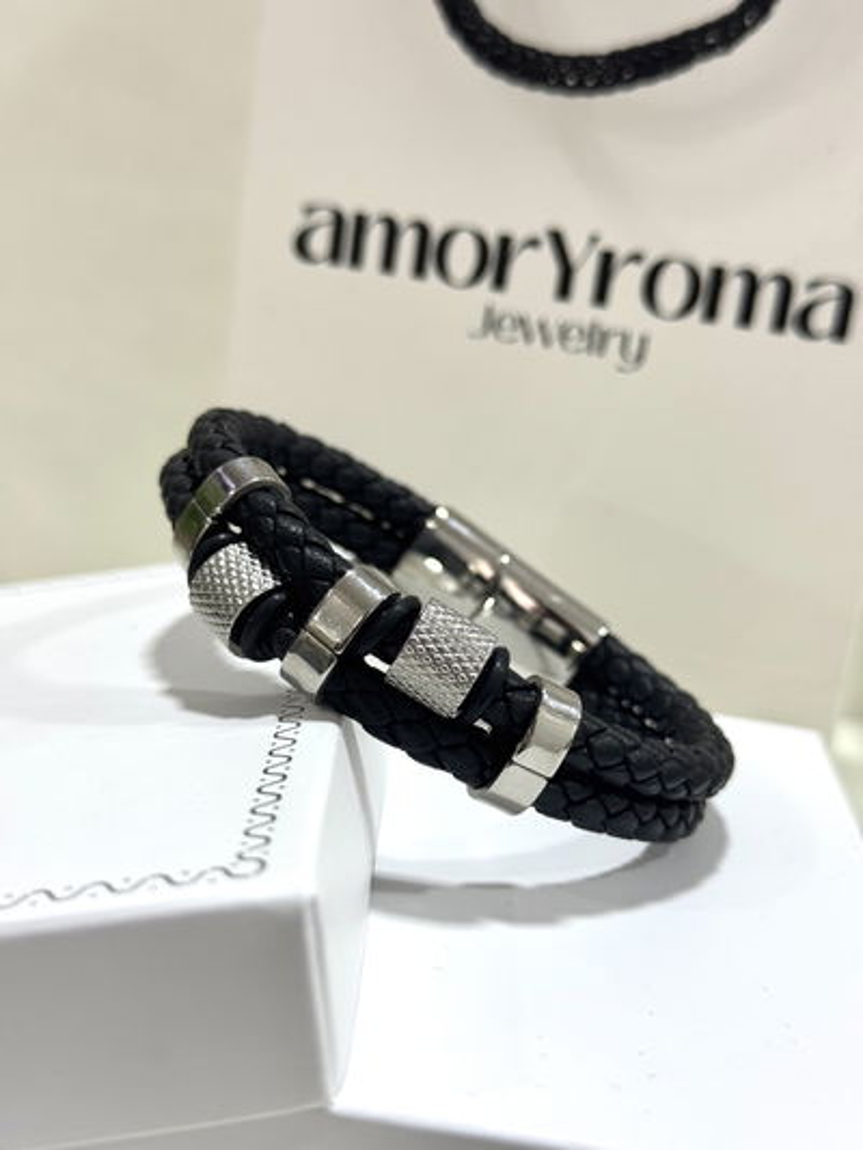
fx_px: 1595
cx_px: 432
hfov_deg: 30.3
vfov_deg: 39.6
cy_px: 575
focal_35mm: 48
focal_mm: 6.76
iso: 100
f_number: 1.78
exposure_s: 1/50
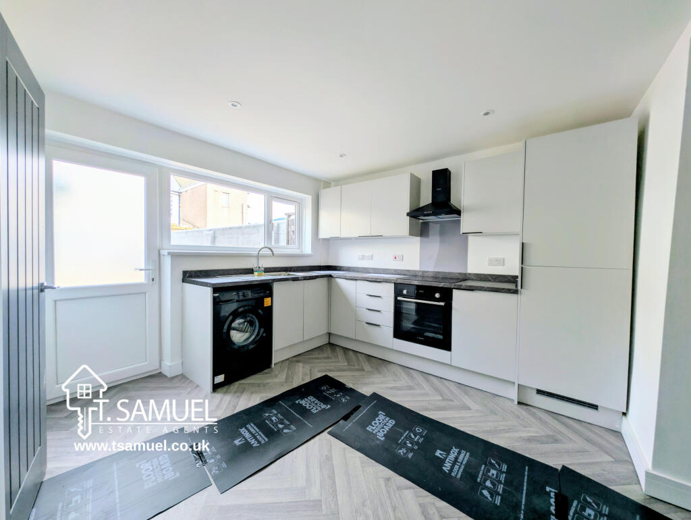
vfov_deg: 94.6
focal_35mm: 12
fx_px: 240
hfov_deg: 110.5
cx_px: 346
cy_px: 260
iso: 41
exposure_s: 1/312
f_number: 1.95
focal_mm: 2.23
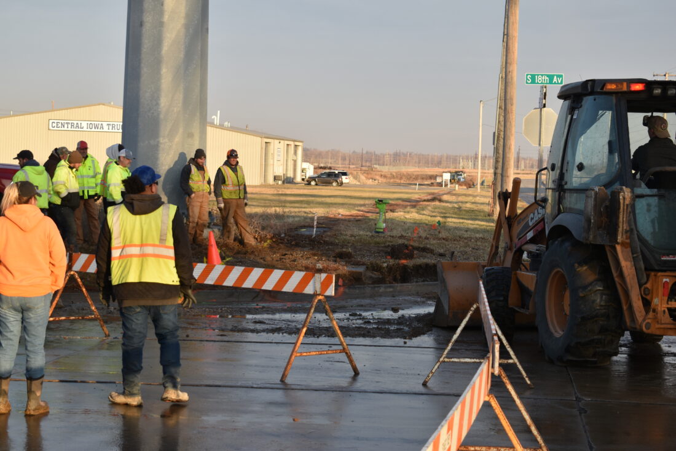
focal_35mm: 82
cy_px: 226
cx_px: 338
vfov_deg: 16.5
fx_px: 1549
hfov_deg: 24.6
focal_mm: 55
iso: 200
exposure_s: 1/250
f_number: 6.3
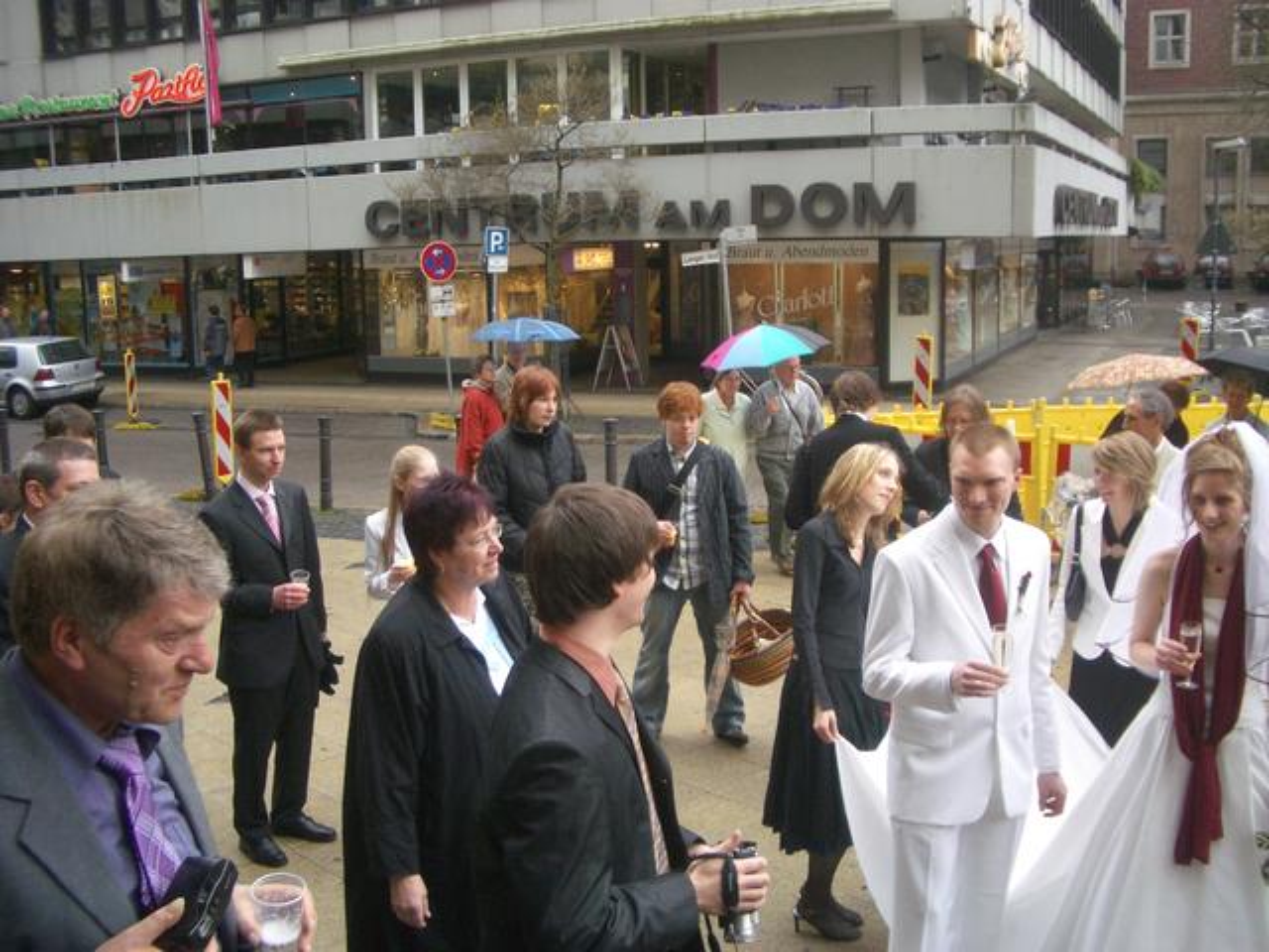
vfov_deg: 40.7
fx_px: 1283
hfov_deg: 52.6
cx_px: 634
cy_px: 476
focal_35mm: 35
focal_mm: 5.8
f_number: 2.6
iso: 100
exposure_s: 1/80
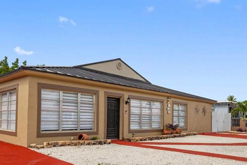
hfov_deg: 60.2
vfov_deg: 41.5
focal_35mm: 31
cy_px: 117
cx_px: 113
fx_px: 213
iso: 100
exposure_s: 1/125
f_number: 9
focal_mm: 10
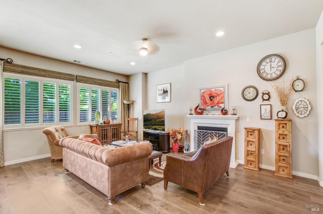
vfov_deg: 77.1
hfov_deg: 100.5
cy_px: 107
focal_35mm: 15
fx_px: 134
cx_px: 162
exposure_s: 1/5
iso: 100
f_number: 7.1
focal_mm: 10
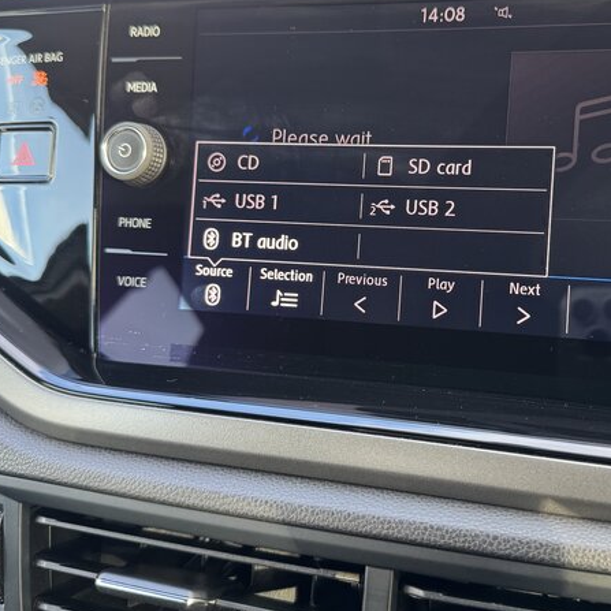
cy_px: 261
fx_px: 759
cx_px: 396
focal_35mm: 38
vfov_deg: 43.7
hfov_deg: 43.4
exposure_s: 1/78
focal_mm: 6.76
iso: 200
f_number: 1.78
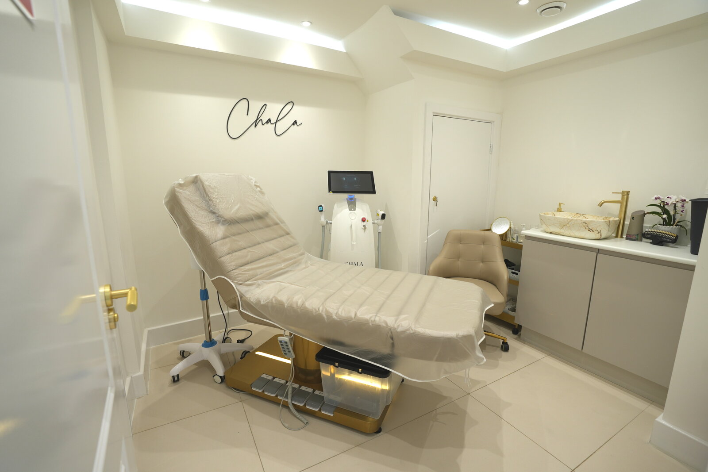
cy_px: 236
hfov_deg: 96.7
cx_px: 354
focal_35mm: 16
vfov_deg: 73.8
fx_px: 315
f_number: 4.5
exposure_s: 1/100
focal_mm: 16
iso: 400
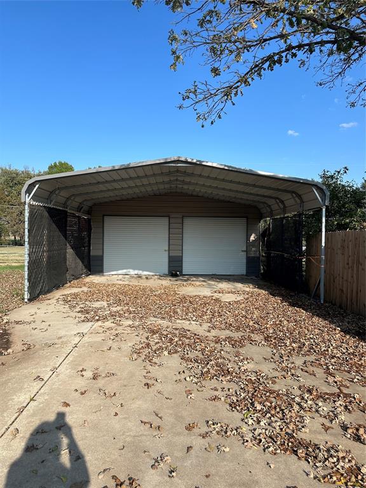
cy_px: 244
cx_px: 183
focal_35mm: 24
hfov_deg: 56.8
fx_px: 338
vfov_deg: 71.6
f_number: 1.78
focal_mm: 6.86
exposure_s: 1/3155
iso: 80
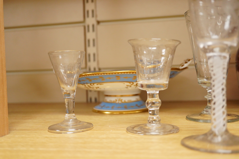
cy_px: 80
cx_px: 120
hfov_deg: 43.6
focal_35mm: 45
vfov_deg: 29.9
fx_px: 299
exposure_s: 1/320
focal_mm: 30
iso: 2500
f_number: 3.5
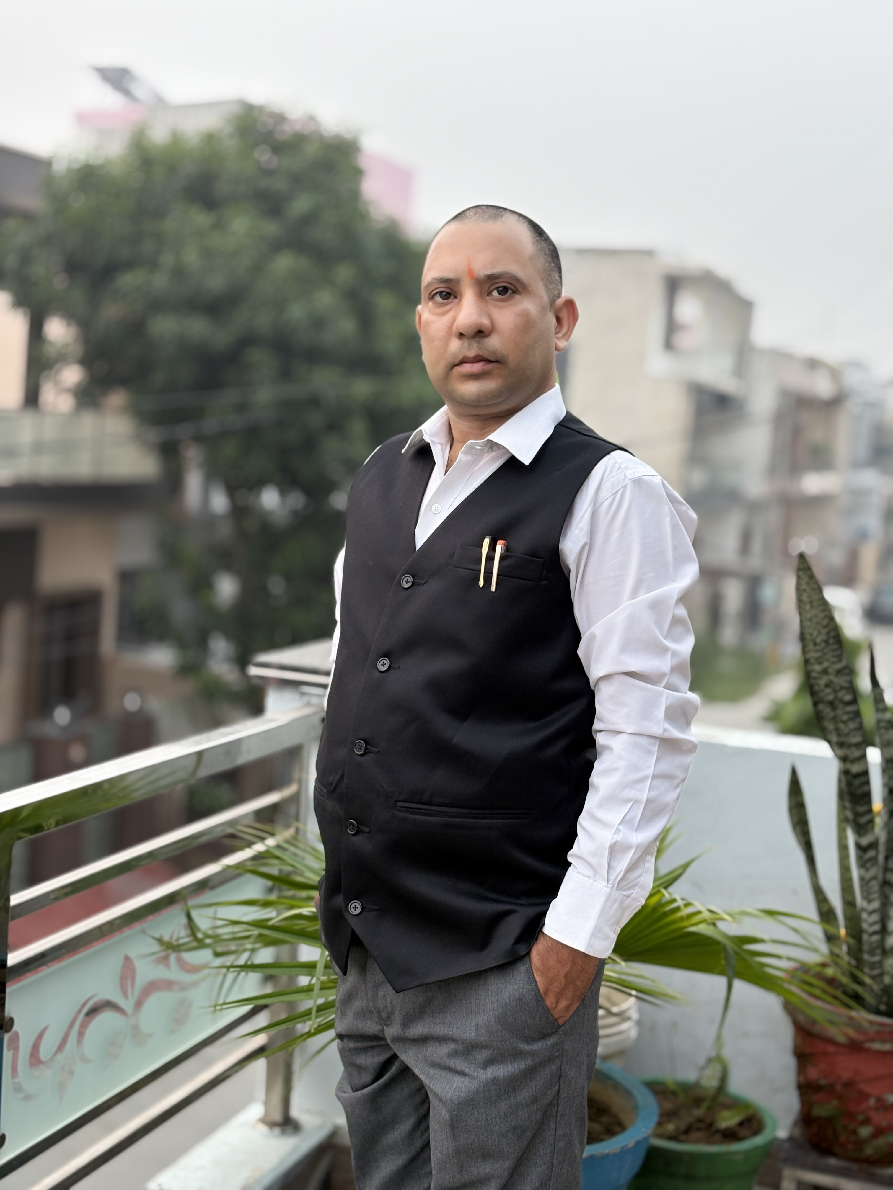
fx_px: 1789
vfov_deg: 36.8
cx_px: 446
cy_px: 595
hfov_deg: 28.0
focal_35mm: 52
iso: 64
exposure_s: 1/60
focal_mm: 5.96
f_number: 1.6
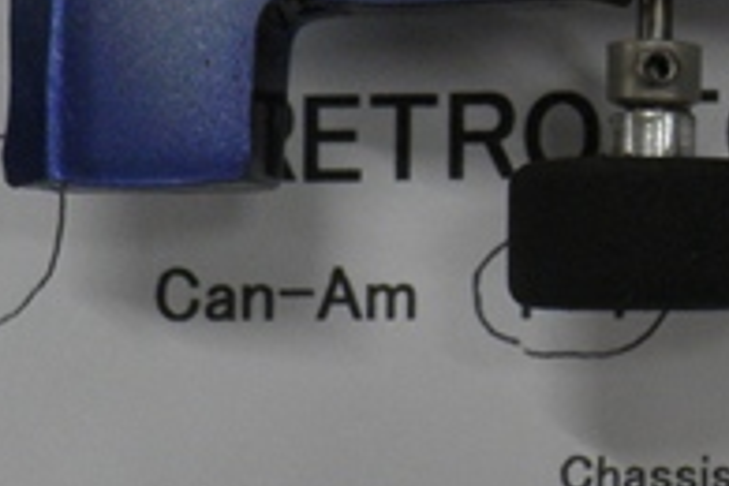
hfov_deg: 12.9
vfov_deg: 9.4
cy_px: 22
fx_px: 2936
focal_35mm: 145
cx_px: 1290
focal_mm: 6.1
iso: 160
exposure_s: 1/30
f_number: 3.5
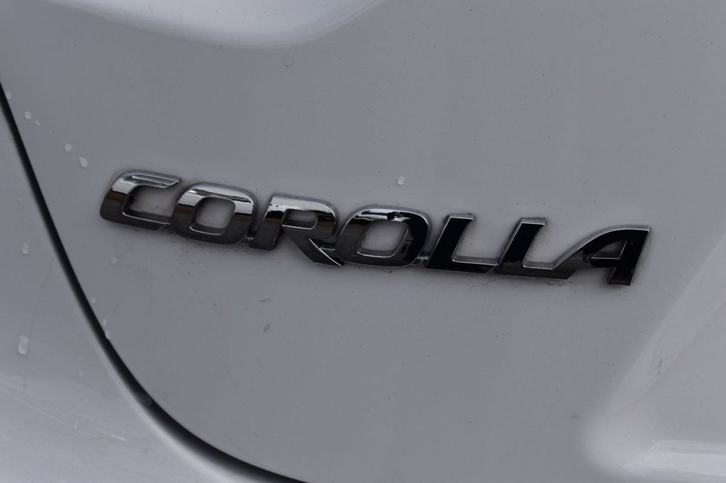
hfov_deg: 24.6
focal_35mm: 82
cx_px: 363
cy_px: 242
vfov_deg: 16.5
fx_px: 1663
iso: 360
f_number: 11
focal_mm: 55
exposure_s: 1/500
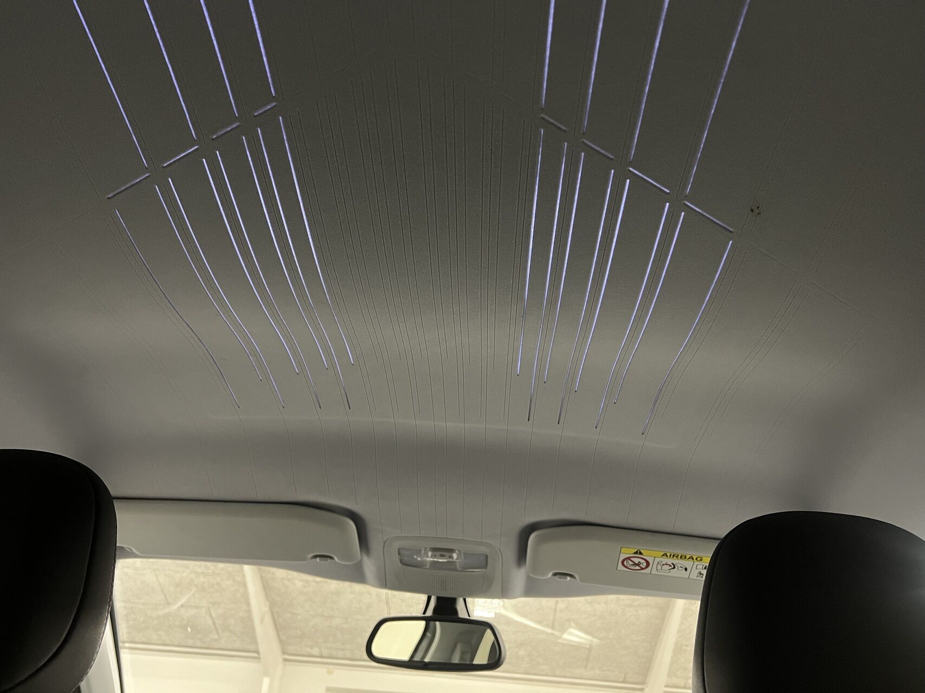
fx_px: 695
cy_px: 346
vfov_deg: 53.1
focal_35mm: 26
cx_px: 462
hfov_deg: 67.3
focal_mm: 5.7
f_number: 1.5
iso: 500
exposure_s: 1/25
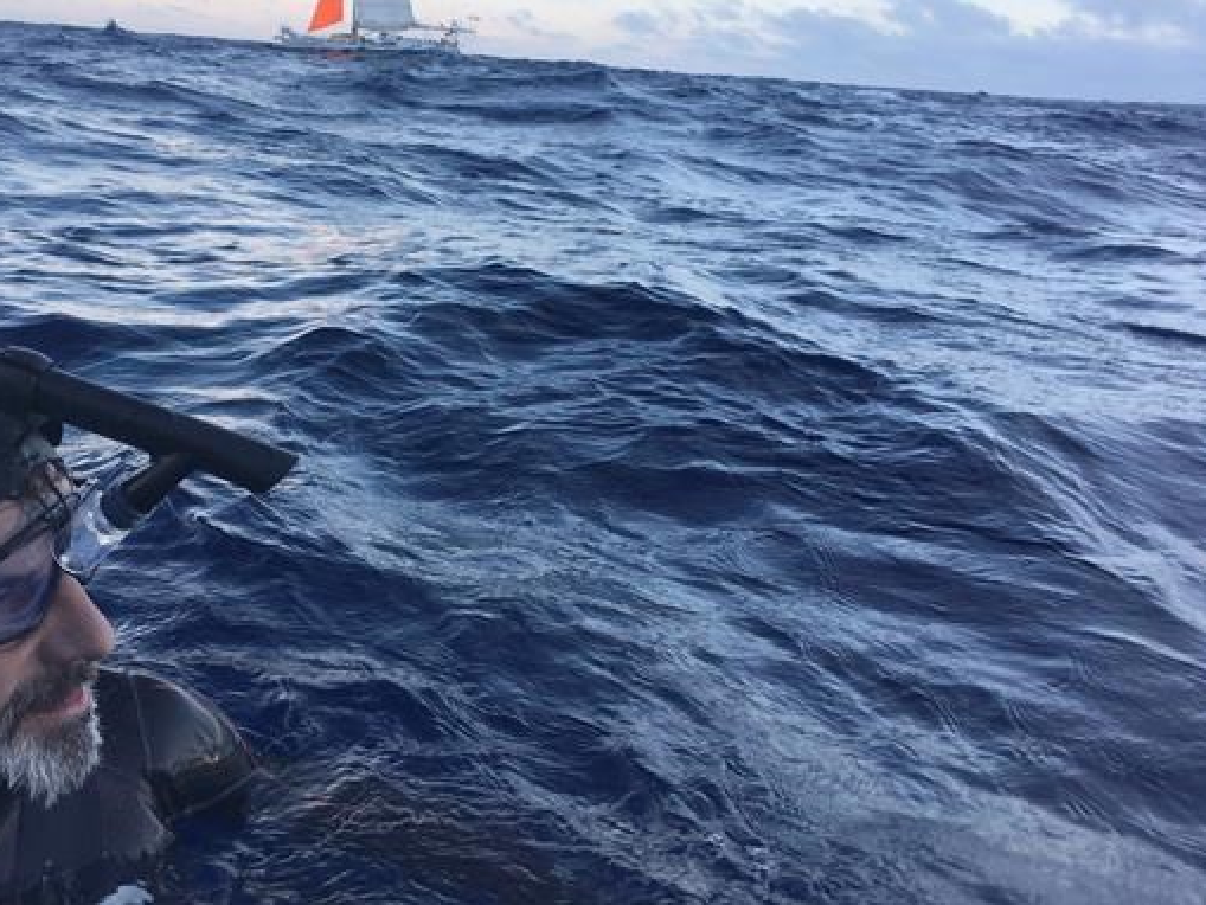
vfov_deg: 38.5
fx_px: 1289
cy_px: 348
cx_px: 453
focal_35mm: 37
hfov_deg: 49.6
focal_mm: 4.15
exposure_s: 1/120
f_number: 2.2
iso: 25
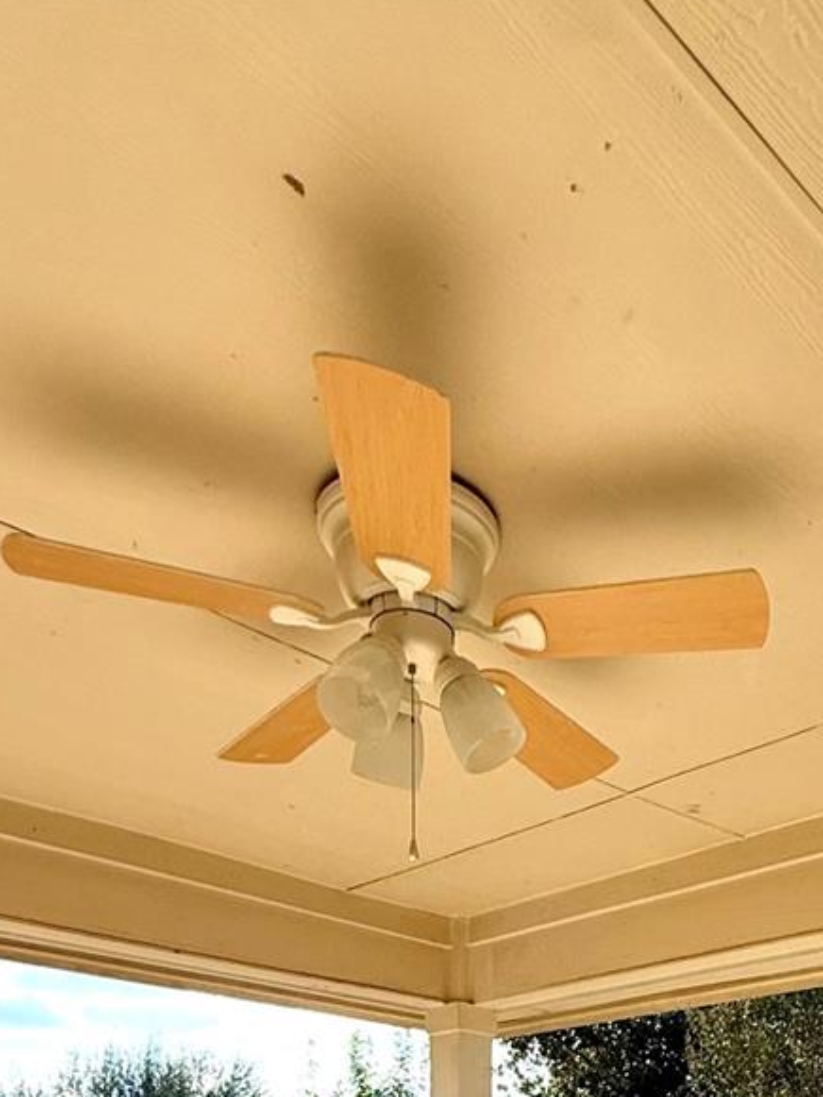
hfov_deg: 37.2
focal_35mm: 37
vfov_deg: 37.3
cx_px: 672
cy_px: 1331
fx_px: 1172
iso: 64
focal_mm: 2.22
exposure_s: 1/955
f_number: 2.2
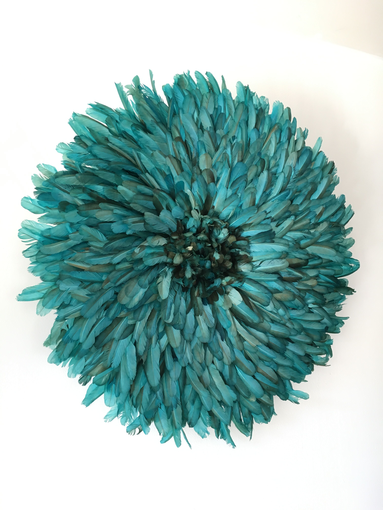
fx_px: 428
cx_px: 192
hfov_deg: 48.2
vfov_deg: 61.7
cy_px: 255
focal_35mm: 29
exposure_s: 1/33
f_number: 2.2
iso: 40
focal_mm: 4.15
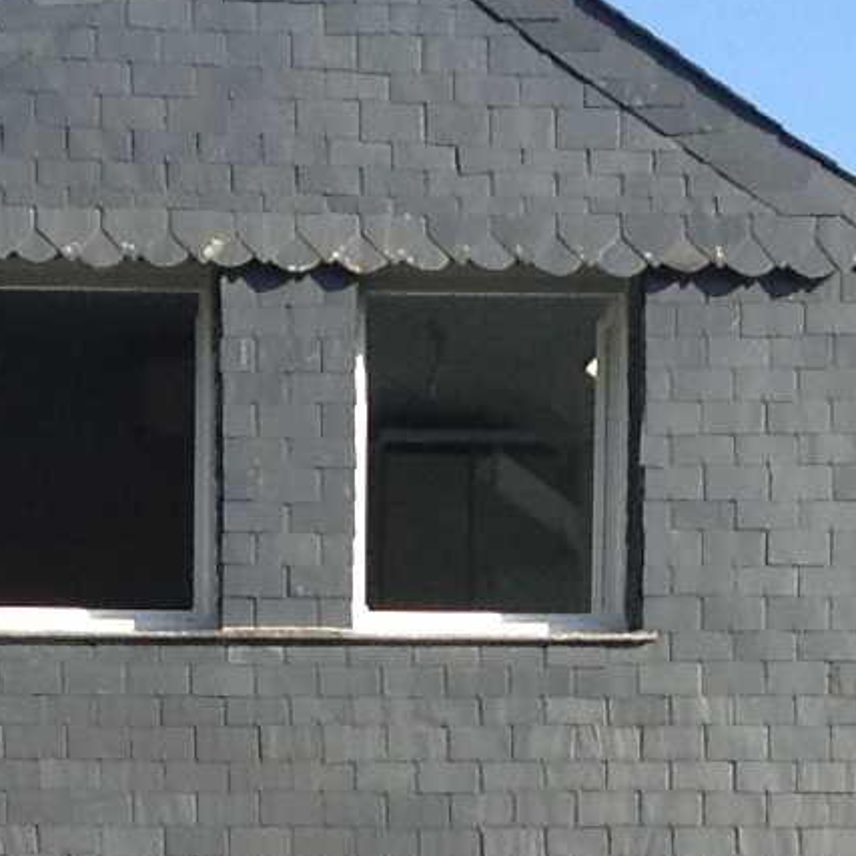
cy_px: 1624
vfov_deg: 9.3
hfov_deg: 9.9
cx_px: 215
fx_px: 4952
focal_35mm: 177
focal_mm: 3.3
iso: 25
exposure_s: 1/715
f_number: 2.4
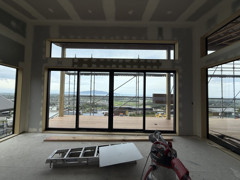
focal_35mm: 14
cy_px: 90
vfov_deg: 85.7
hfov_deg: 102.1
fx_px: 97
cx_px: 120
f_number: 2.2
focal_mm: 2.22
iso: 50
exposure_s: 1/742
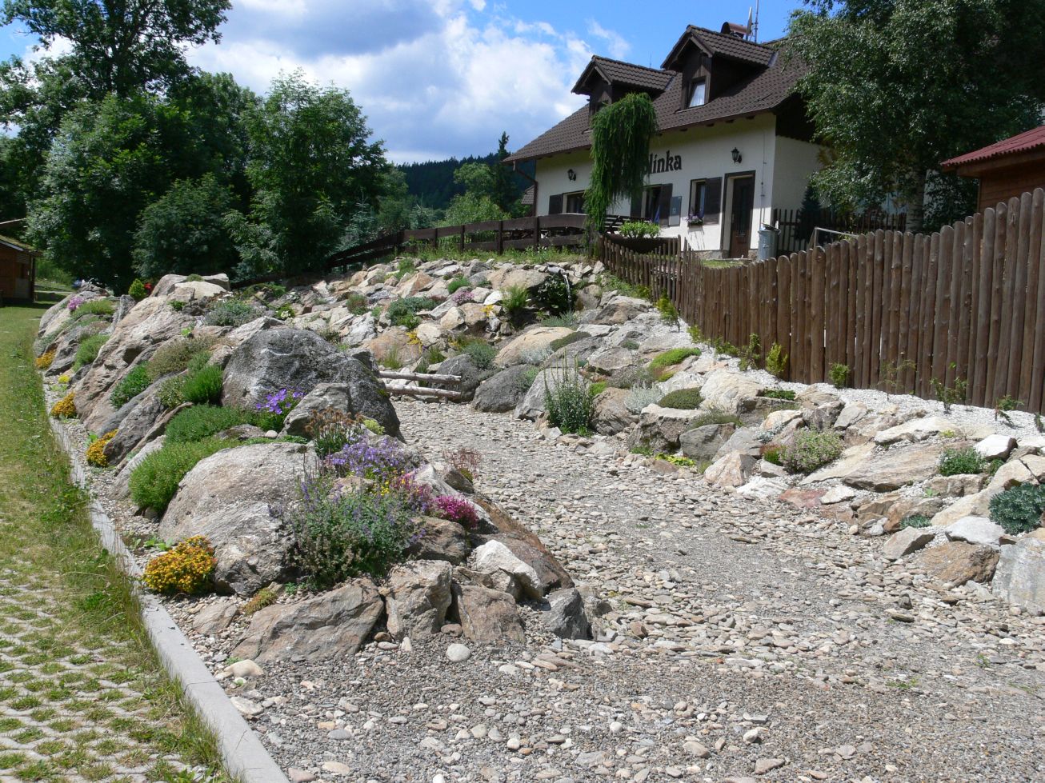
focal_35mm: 35
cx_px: 522
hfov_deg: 52.6
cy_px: 392
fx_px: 1056
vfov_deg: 40.7
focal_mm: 7.4
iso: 100
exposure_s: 1/400
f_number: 6.3
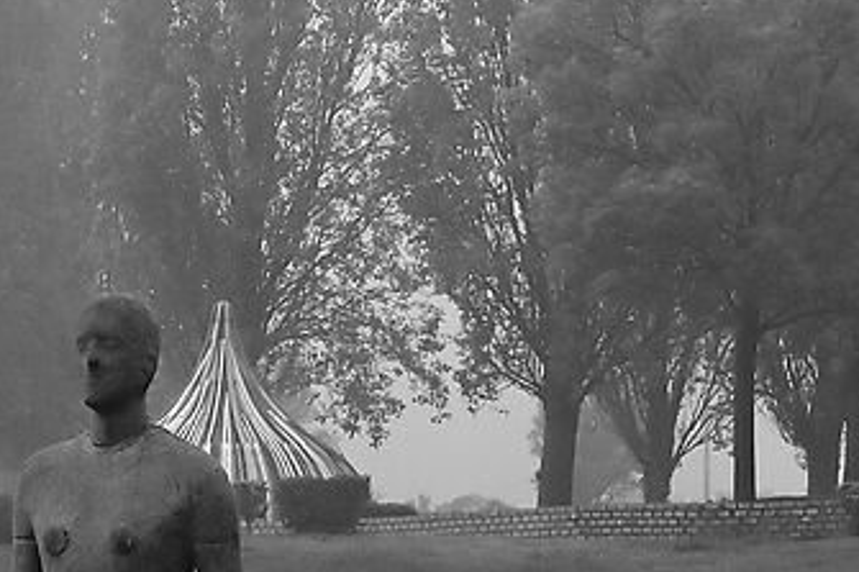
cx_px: -85
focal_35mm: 251
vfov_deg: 5.5
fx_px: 5986
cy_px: 389
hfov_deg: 8.1
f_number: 11
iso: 100
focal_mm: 35
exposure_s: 1/400
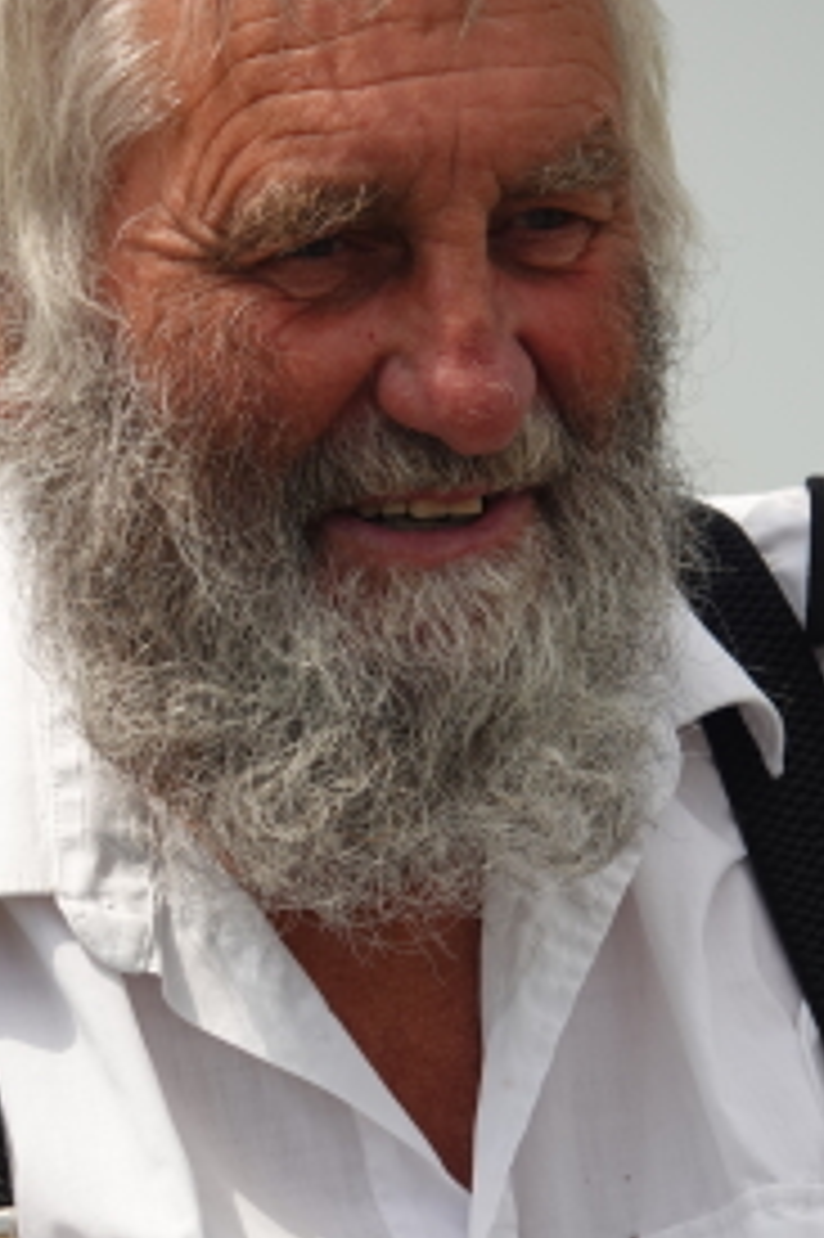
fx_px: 25299
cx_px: 527
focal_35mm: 736
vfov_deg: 2.8
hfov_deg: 1.9
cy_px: 723
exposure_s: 1/1000
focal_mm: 159.66
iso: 100
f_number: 4
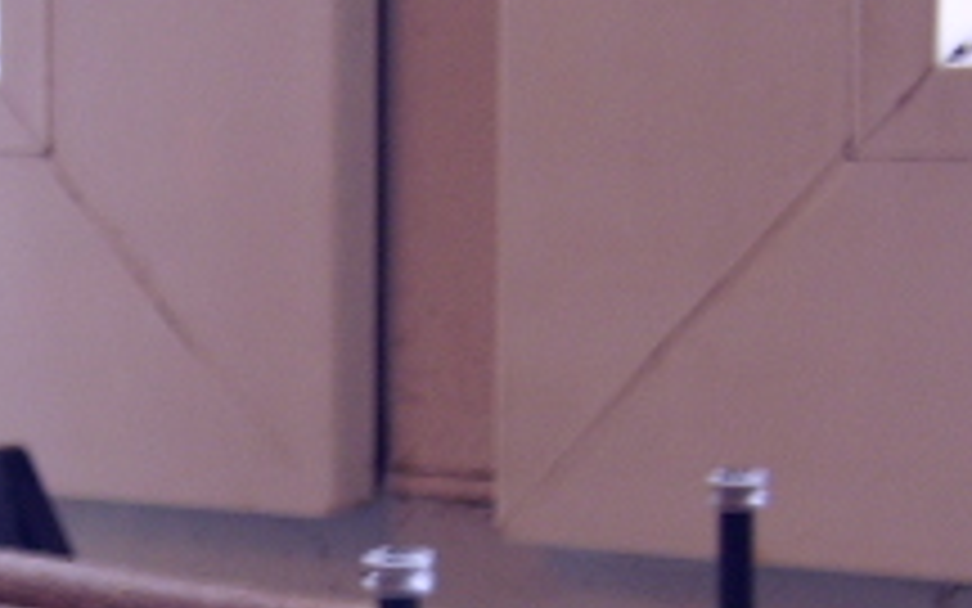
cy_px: 599
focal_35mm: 110
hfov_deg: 18.6
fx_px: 2914
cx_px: 108
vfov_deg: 11.8
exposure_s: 1/3
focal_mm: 5.95
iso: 100
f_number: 2.8
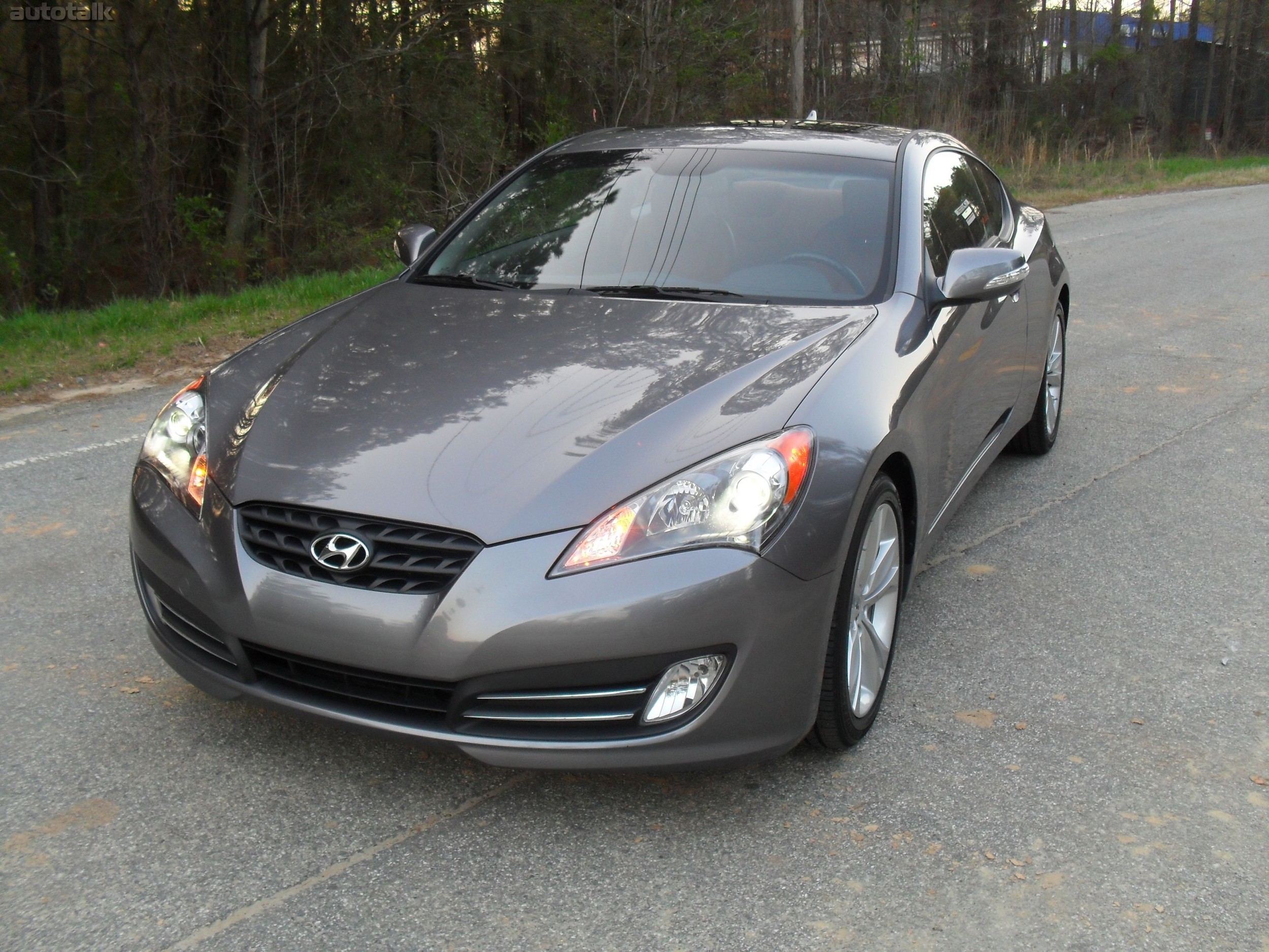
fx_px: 1283
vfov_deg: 40.7
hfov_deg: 52.6
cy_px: 476
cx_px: 634
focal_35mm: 35
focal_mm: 6.3
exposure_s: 1/30
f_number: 3.2
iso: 160
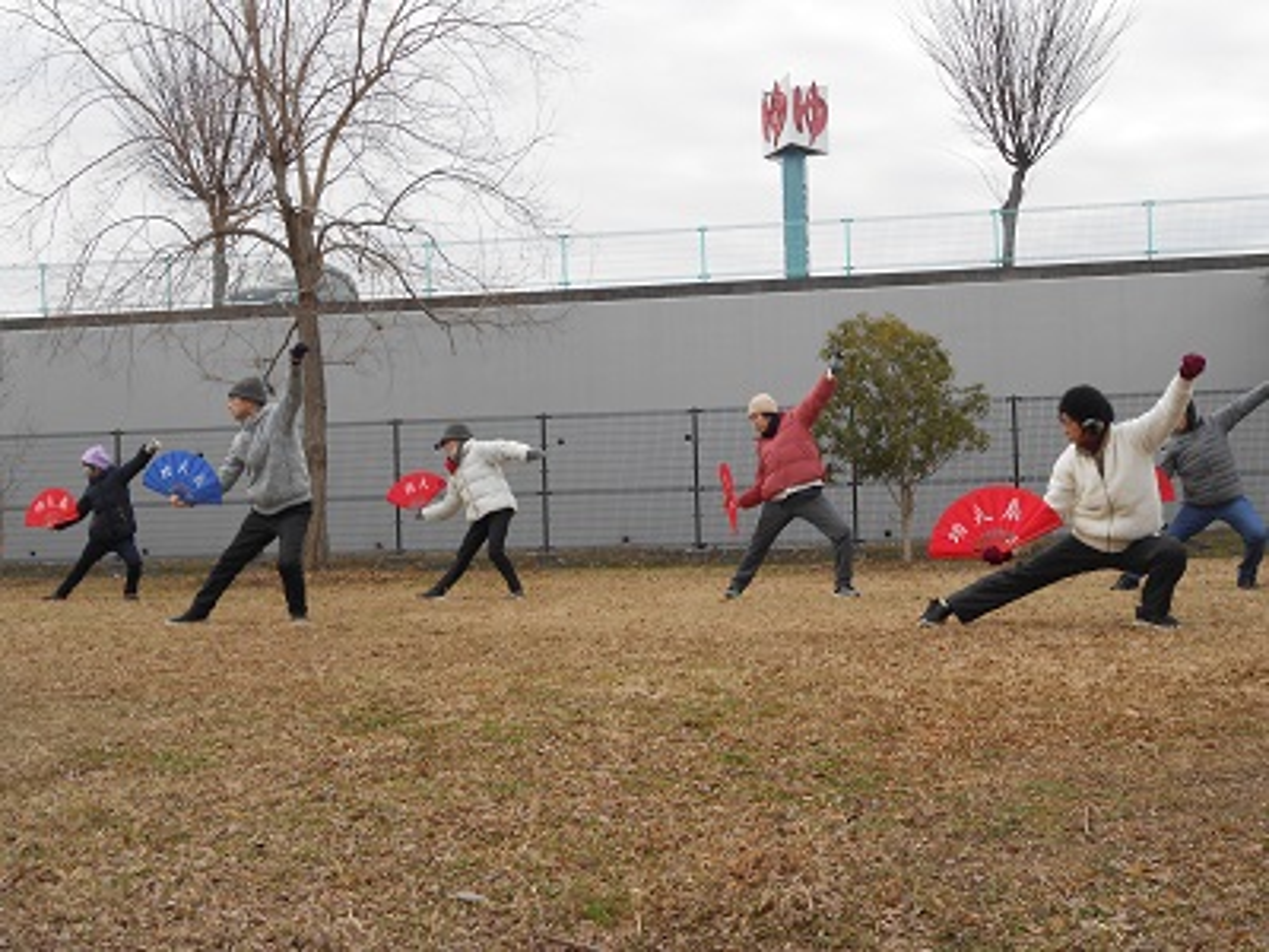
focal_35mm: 44
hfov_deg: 42.9
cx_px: 634
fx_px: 1613
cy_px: 476
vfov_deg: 32.9
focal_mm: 7.8
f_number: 4.5
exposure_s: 1/80
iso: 80
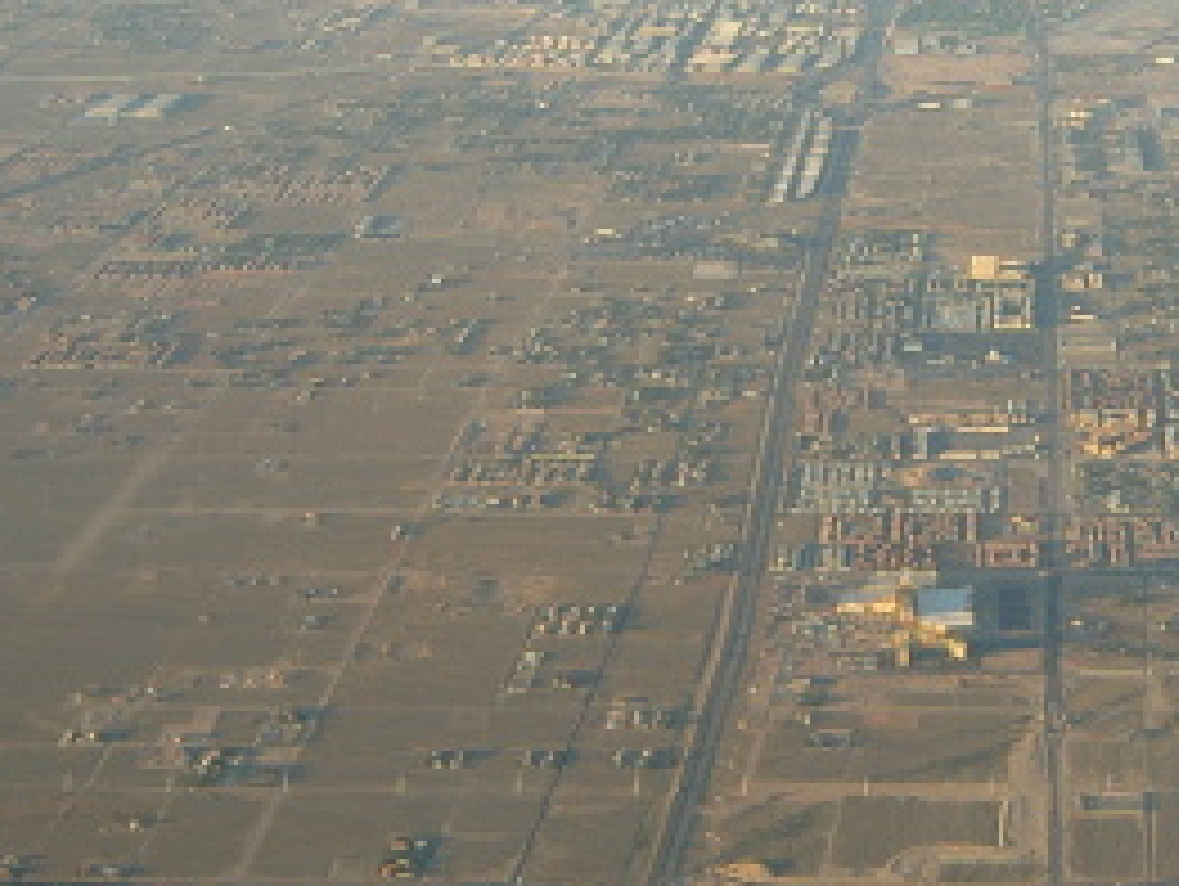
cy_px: 517
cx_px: 882
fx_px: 2830
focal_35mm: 83
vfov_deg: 17.8
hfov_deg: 23.3
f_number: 2.8
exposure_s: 1/200
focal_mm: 5.6
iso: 50
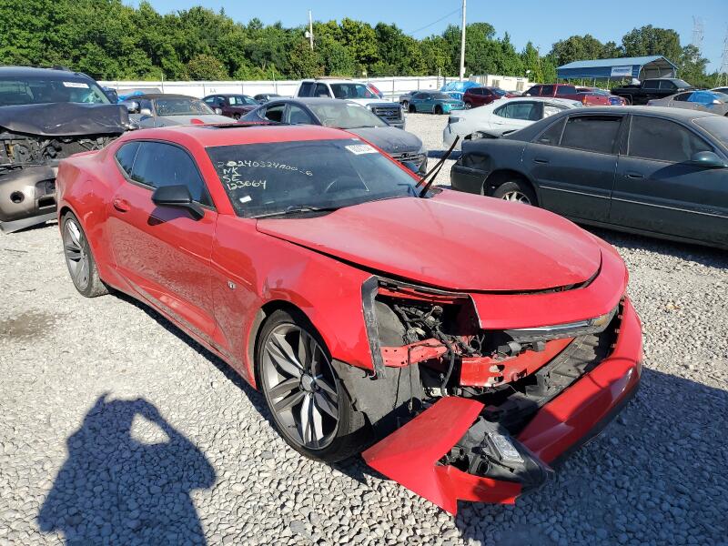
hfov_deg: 67.3
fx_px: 547
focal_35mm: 26
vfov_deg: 53.1
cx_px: 364
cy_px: 273
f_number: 1.5
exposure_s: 1/3333
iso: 50
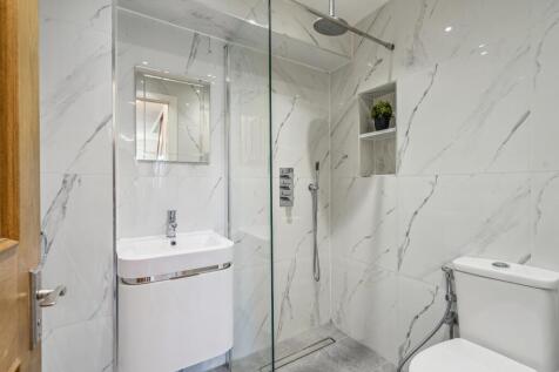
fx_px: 248
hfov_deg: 96.8
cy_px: 186
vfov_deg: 73.7
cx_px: 280
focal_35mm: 16
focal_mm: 16
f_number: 5.6
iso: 500
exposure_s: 1/13
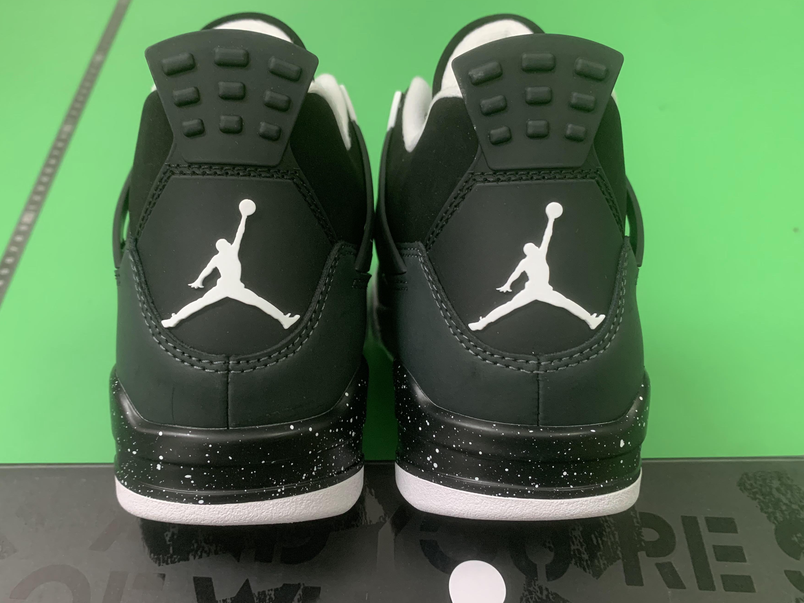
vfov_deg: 46.8
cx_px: 367
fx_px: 697
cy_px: 290
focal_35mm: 30
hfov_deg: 59.9
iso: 320
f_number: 1.8
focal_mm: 4.25
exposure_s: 1/60
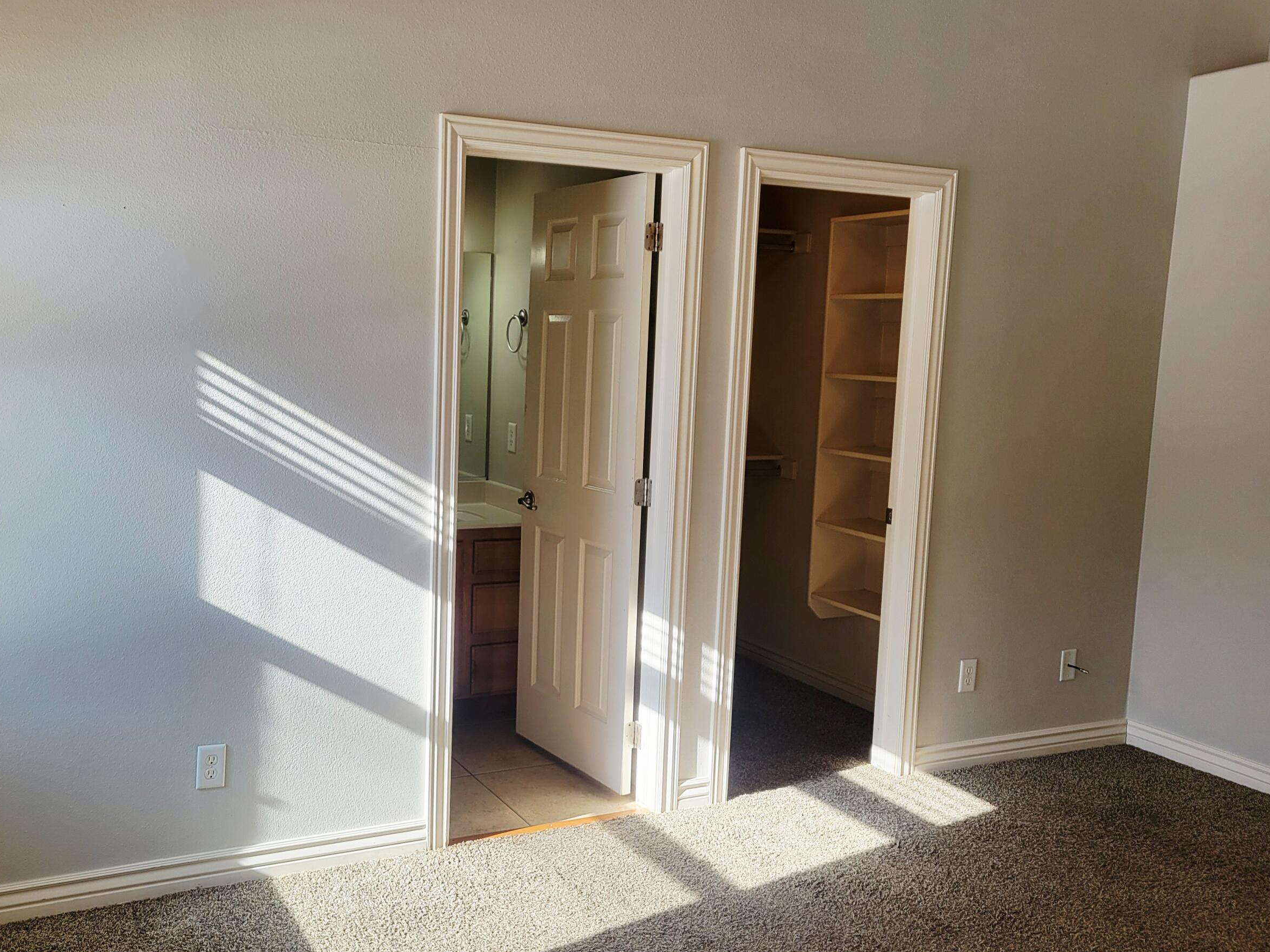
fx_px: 1211
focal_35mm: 33
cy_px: 481
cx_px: 507
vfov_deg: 42.9
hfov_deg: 54.9
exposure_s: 1/294
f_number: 1.8
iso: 40
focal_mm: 5.4
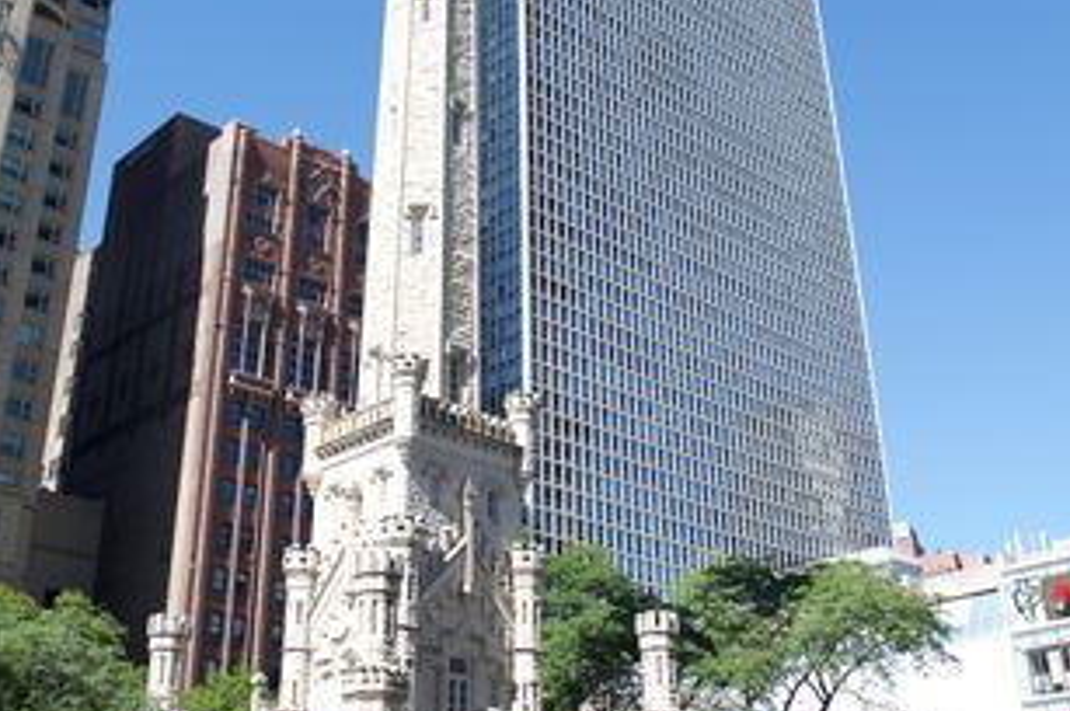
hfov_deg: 44.5
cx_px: 471
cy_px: 173
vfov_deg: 29.9
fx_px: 1306
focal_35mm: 44
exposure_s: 1/320
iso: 100
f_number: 5.6
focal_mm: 18
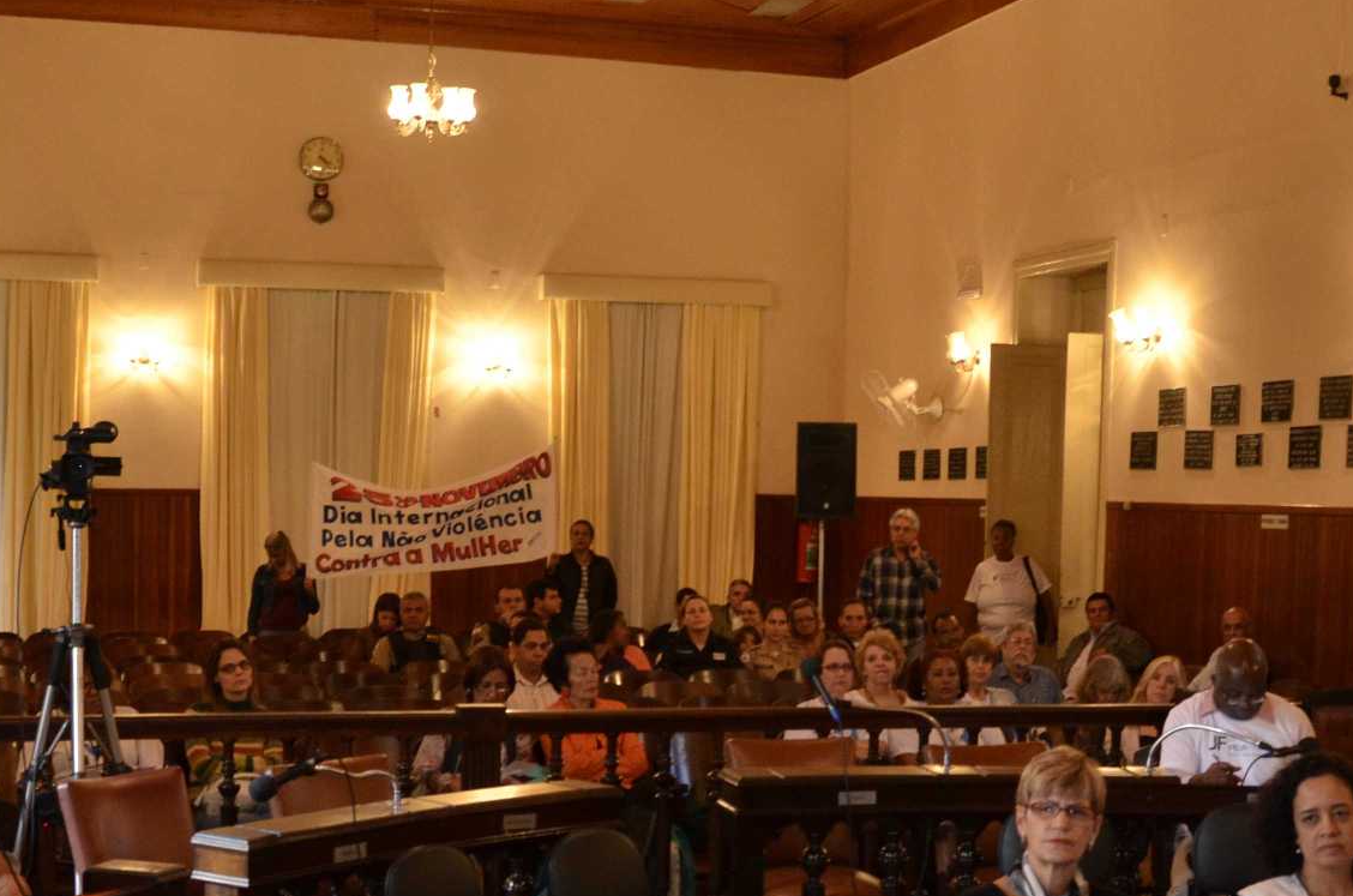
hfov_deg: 34.0
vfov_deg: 22.5
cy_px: 760
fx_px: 2213
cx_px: 734
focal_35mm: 59
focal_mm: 18
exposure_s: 1/60
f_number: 4
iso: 800
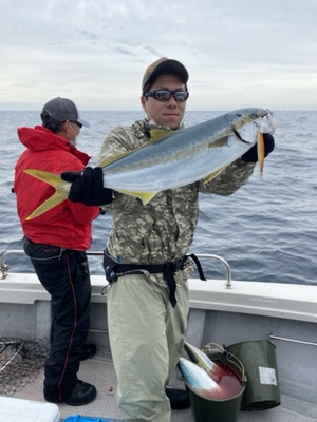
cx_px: 158
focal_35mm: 26
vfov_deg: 67.3
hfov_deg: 53.1
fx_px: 317
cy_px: 211
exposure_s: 1/927
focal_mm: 4.25
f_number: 1.8
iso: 32
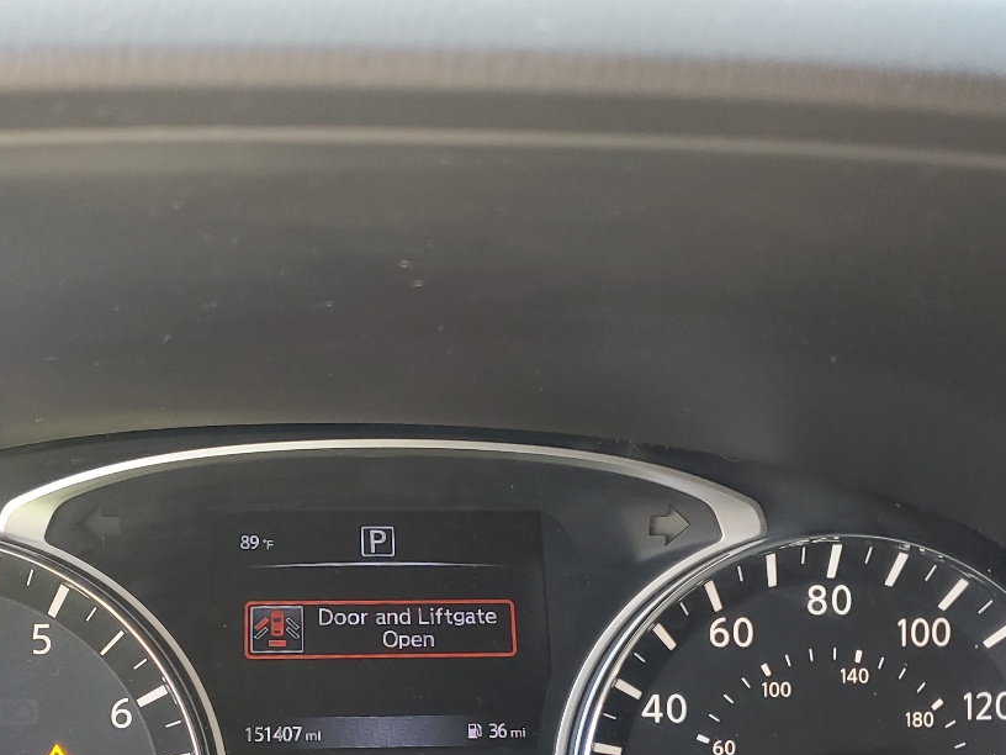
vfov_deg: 27.7
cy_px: 650
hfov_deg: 37.4
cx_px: 404
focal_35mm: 51
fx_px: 1482
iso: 59
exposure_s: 1/60.2
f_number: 1.5
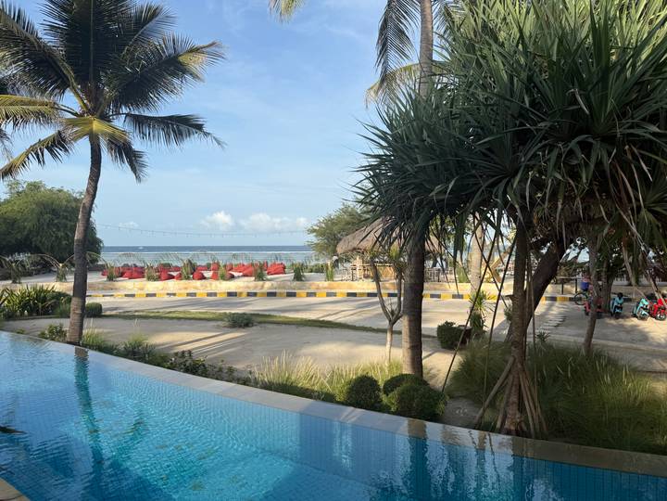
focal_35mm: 24
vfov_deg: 56.8
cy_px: 250
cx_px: 334
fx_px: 462
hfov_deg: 71.6
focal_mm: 6.76
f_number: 1.78
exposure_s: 1/3759
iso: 80
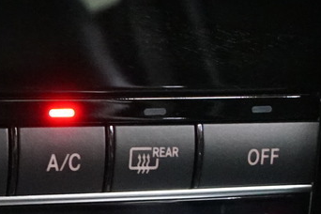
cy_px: 198
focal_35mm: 185
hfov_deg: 10.7
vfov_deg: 7.4
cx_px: -184
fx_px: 1649
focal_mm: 26
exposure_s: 1/25
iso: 3200
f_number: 5
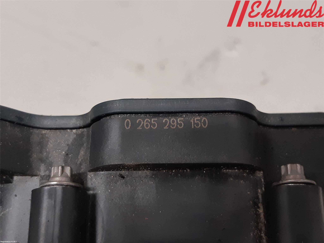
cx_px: 162
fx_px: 243
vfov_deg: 53.1
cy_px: 122
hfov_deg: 67.3
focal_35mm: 26
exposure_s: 1/50
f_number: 1.7
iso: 160
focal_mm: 3.93
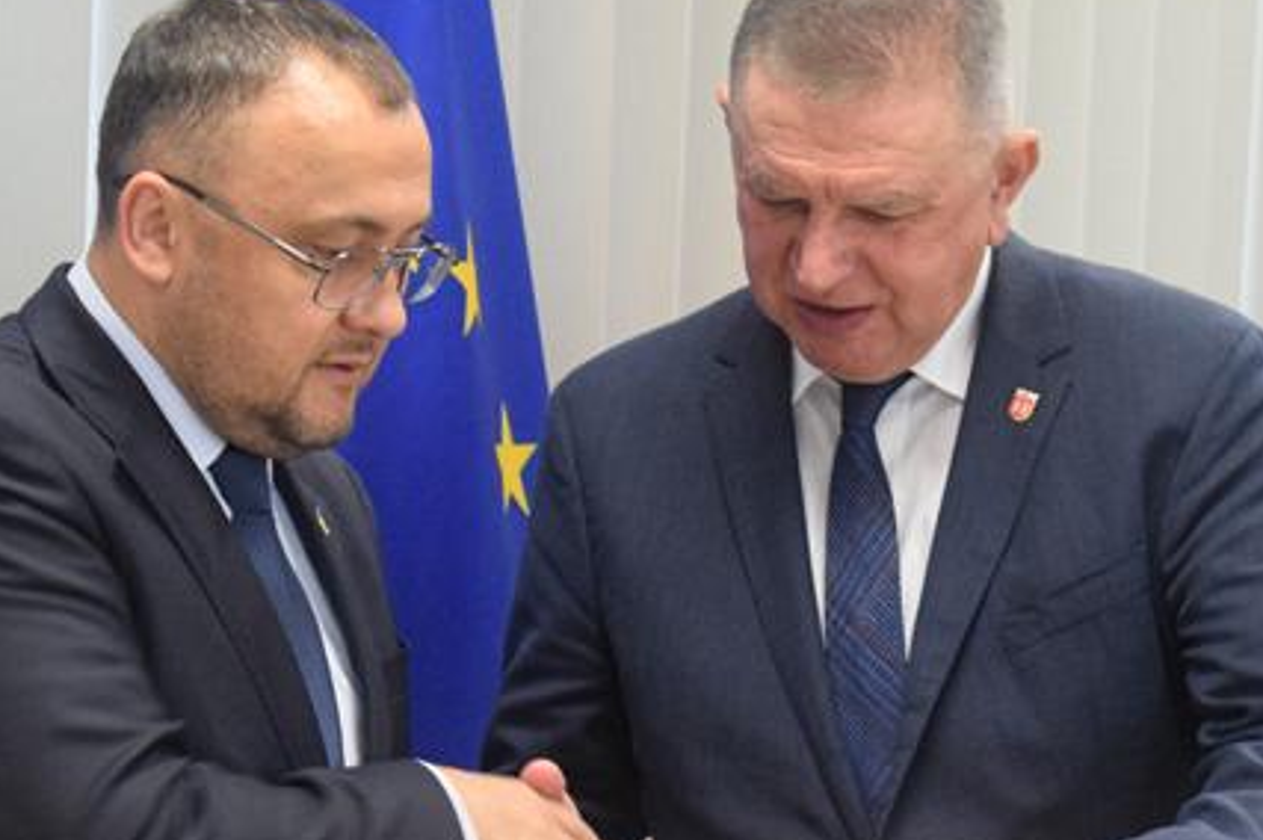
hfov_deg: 11.8
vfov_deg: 7.9
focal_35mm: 174
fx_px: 6102
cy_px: 660
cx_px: 615
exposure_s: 1/60
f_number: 5.6
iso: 2500
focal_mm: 55
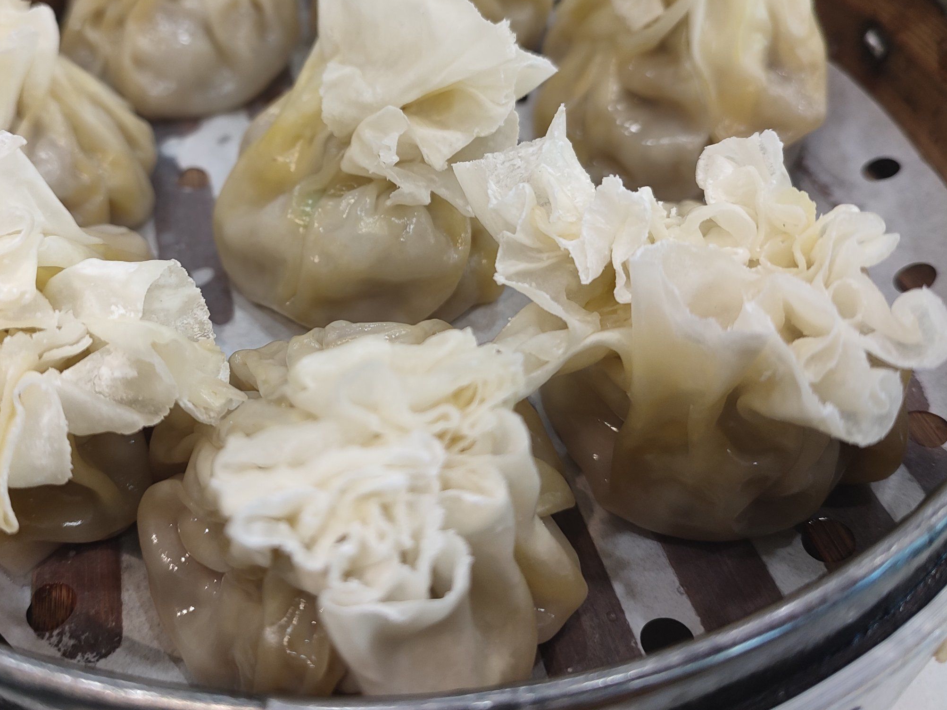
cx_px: 358
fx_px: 930
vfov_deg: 41.3
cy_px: 237
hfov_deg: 53.4
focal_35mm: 34
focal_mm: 5.96
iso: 341
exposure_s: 1/33
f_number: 1.75
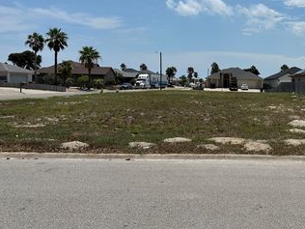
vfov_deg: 37.6
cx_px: 229
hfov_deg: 47.2
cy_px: 96
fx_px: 335
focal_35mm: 38
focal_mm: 6.86
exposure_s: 1/10753
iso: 80
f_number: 1.78
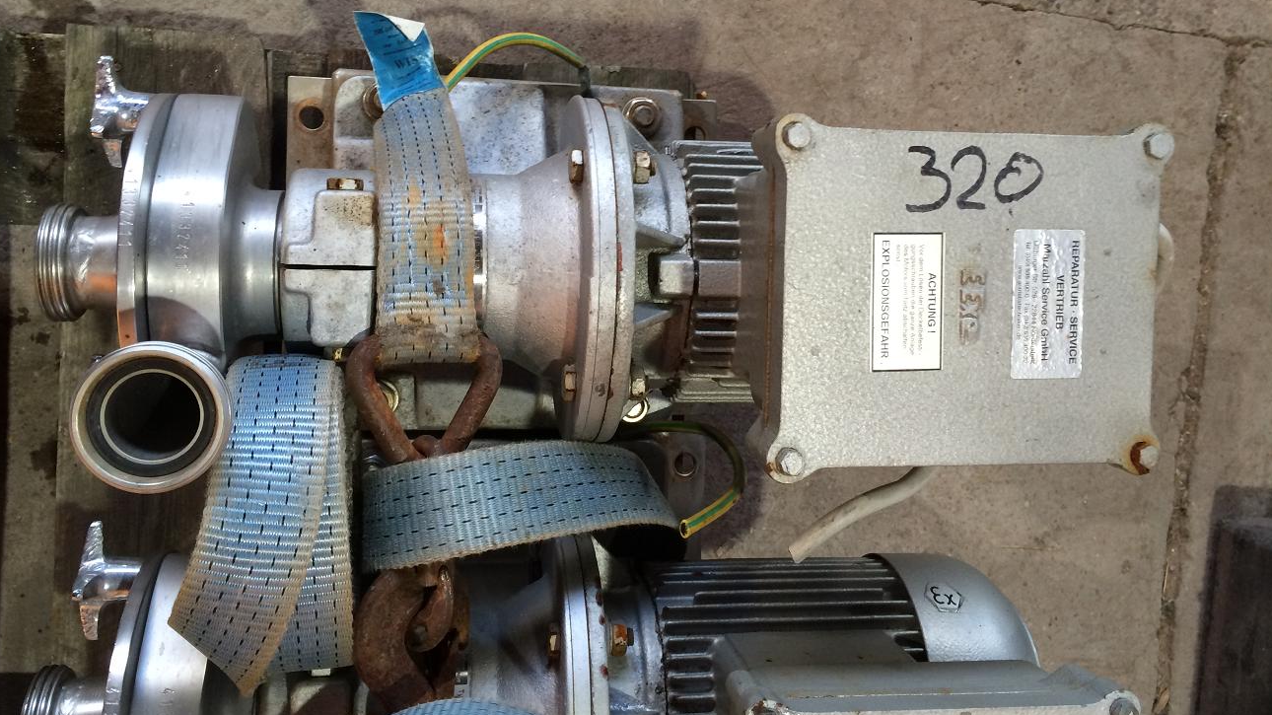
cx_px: 635
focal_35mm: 32
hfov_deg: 61.0
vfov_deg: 36.4
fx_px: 1079
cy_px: 255
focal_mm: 4.15
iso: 100
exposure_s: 1/33
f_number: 2.2
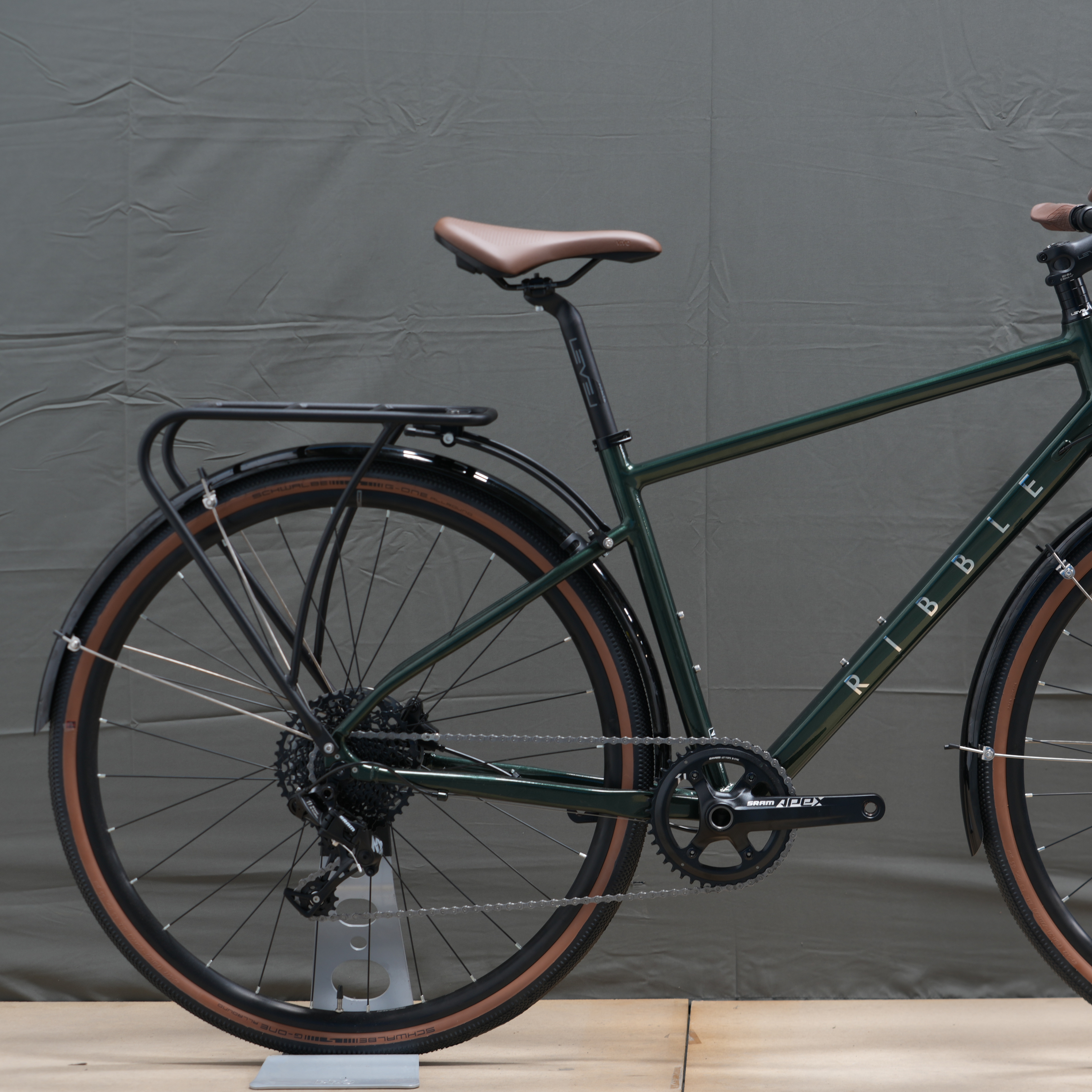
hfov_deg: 19.2
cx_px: 801
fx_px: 3212
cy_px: 548
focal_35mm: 90
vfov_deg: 19.3
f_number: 5
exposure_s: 1/6
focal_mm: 70
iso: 100
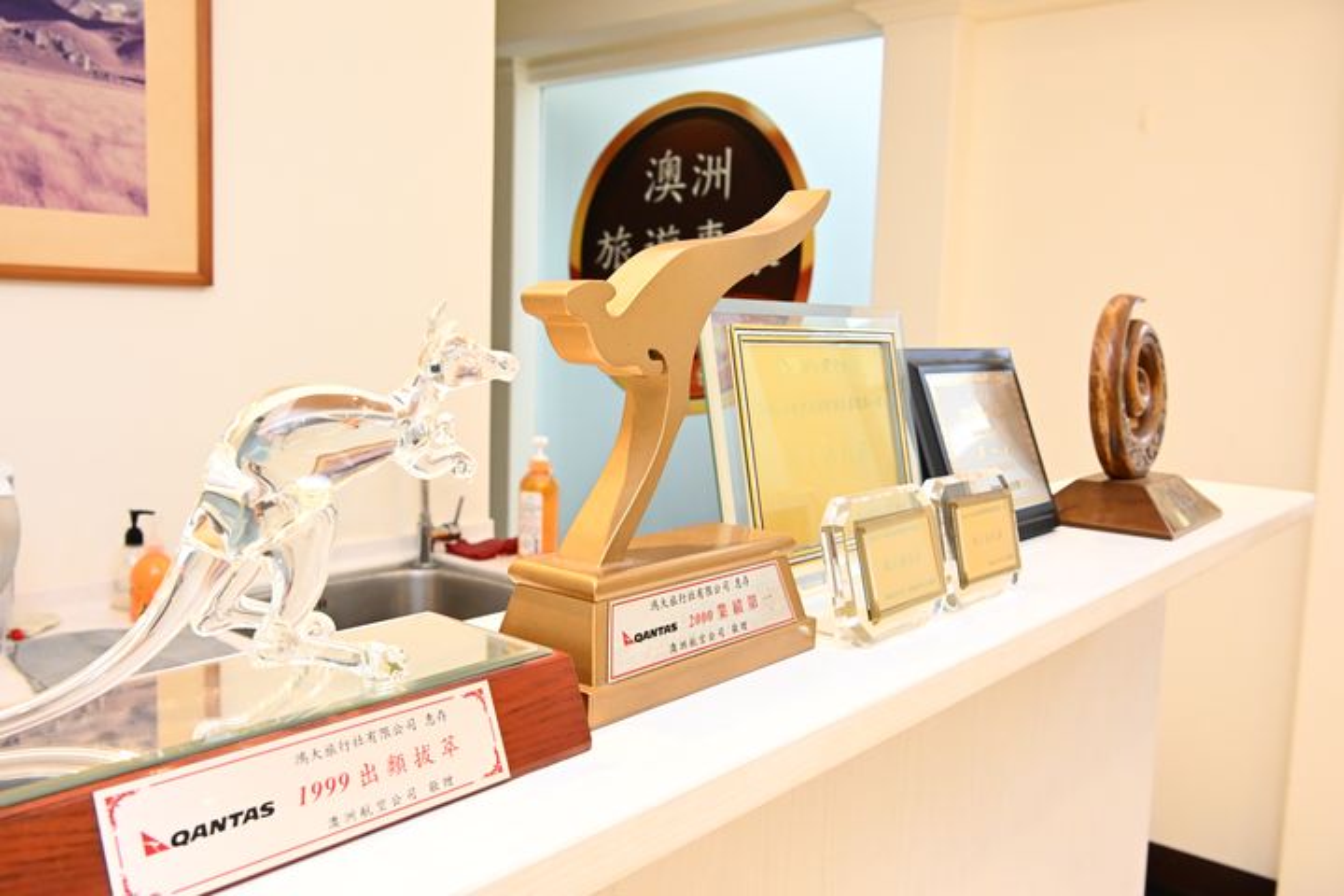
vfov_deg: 42.6
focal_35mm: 31
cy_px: 448
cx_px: 672
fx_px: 1148
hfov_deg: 60.7
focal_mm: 20.5
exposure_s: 1/60
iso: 2500
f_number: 6.3
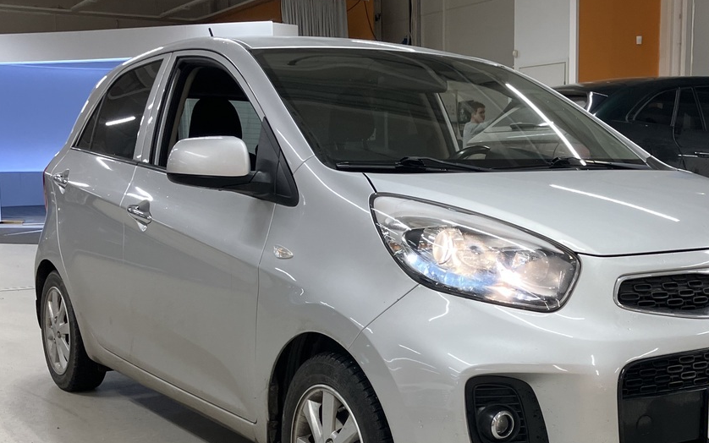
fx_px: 986
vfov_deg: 25.0
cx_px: 444
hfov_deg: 39.3
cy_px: 337
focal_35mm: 51
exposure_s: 1/92
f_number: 1.8
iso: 80
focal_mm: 3.99
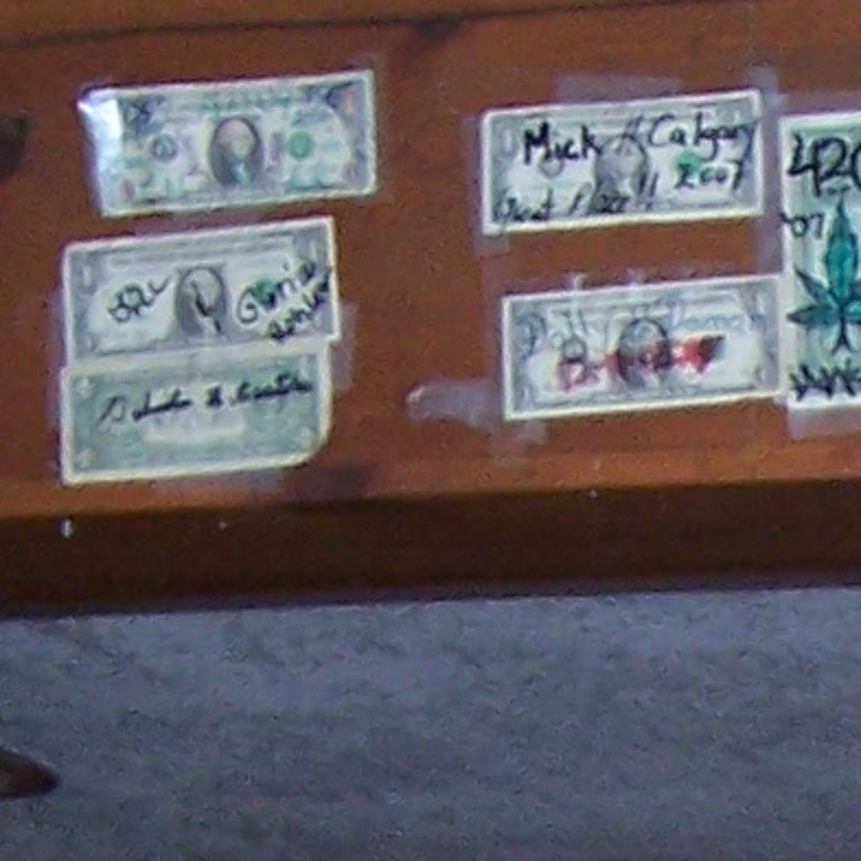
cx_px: 1422
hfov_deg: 8.6
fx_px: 5516
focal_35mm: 196
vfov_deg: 8.3
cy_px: 1996
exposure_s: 1/60
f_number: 2.7
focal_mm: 5.6
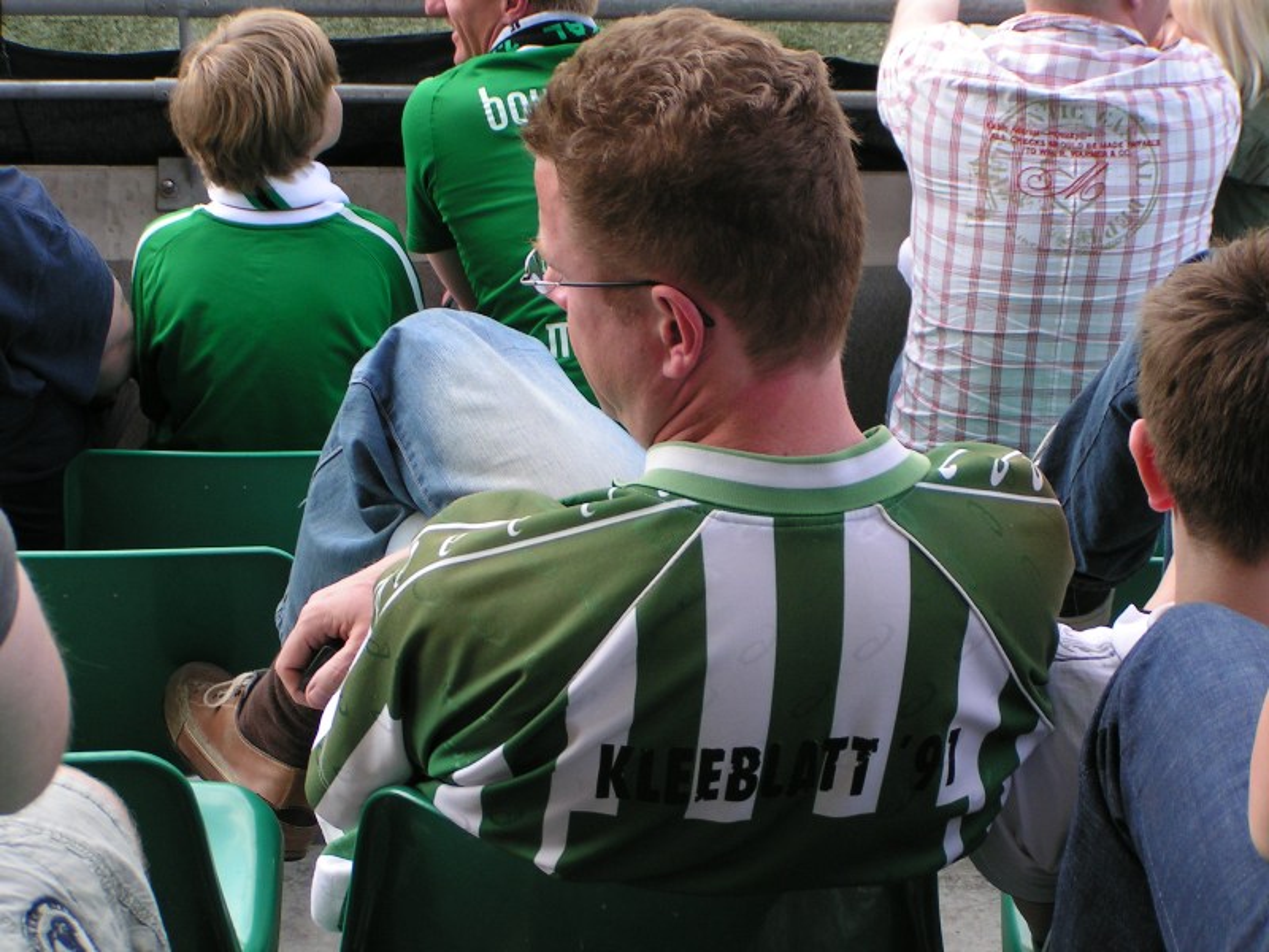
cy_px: 476
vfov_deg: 15.6
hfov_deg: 20.7
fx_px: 3483
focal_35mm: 95
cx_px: 634
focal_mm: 14.5
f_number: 4.5
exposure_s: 1/125
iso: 50
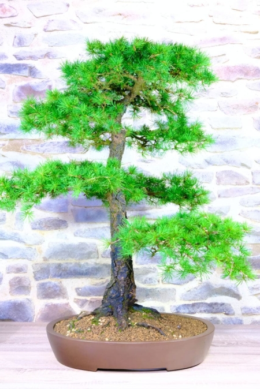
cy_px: 194
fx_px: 584
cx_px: 130
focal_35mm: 54
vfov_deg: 36.9
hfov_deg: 25.1
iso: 3200
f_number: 13
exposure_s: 1/20
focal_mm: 35.8
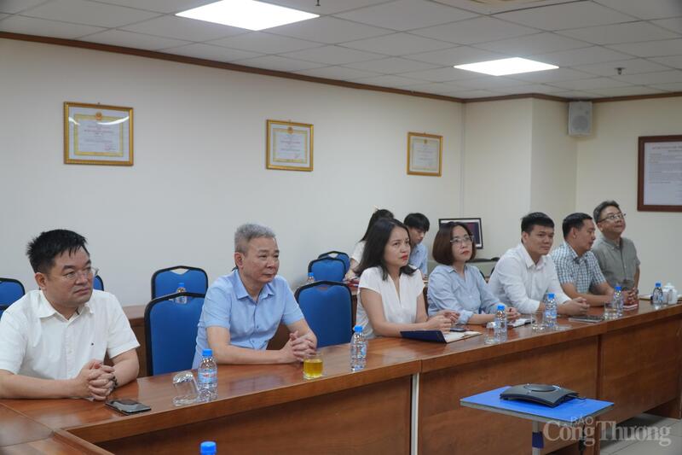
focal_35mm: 38
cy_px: 228
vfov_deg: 35.5
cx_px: 341
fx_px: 710
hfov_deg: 51.3
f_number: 4
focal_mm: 25
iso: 800
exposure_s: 1/160
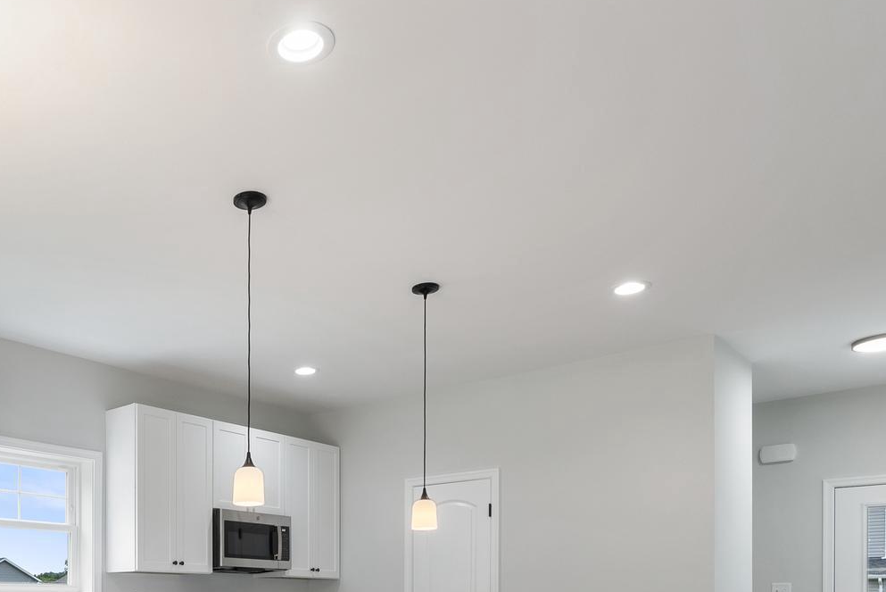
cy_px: 597
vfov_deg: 35.9
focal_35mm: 33
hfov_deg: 53.1
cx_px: 165
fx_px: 812
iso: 640
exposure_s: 1/8
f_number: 10
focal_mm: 16
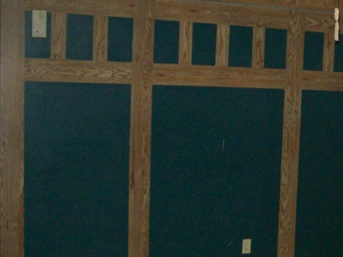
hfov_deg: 27.2
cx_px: 305
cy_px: 153
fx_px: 684
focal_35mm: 69
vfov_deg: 21.3
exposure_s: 1/64
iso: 200
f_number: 2.7
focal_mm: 6
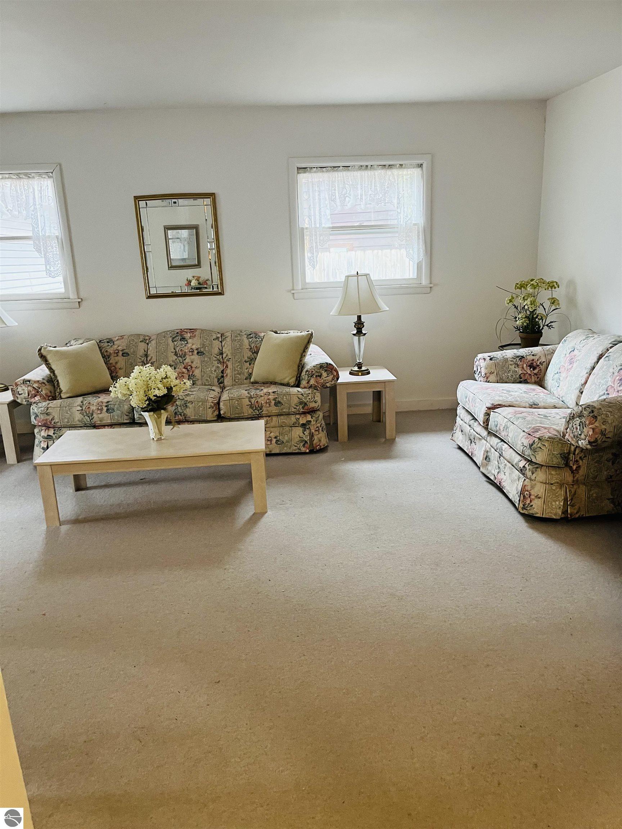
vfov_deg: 67.3
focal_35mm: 26
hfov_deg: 53.1
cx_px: 311
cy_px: 414
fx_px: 623
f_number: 1.6
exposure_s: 1/40
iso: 400
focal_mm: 5.1
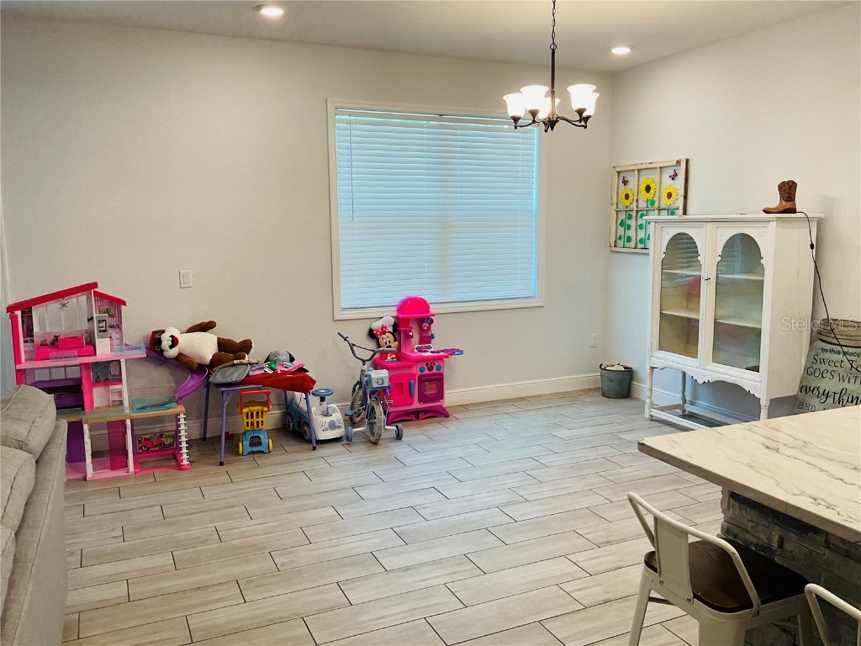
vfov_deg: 48.2
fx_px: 721
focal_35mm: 29
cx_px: 430
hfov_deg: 61.7
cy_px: 323
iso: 64
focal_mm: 3
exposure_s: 1/120
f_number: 1.8
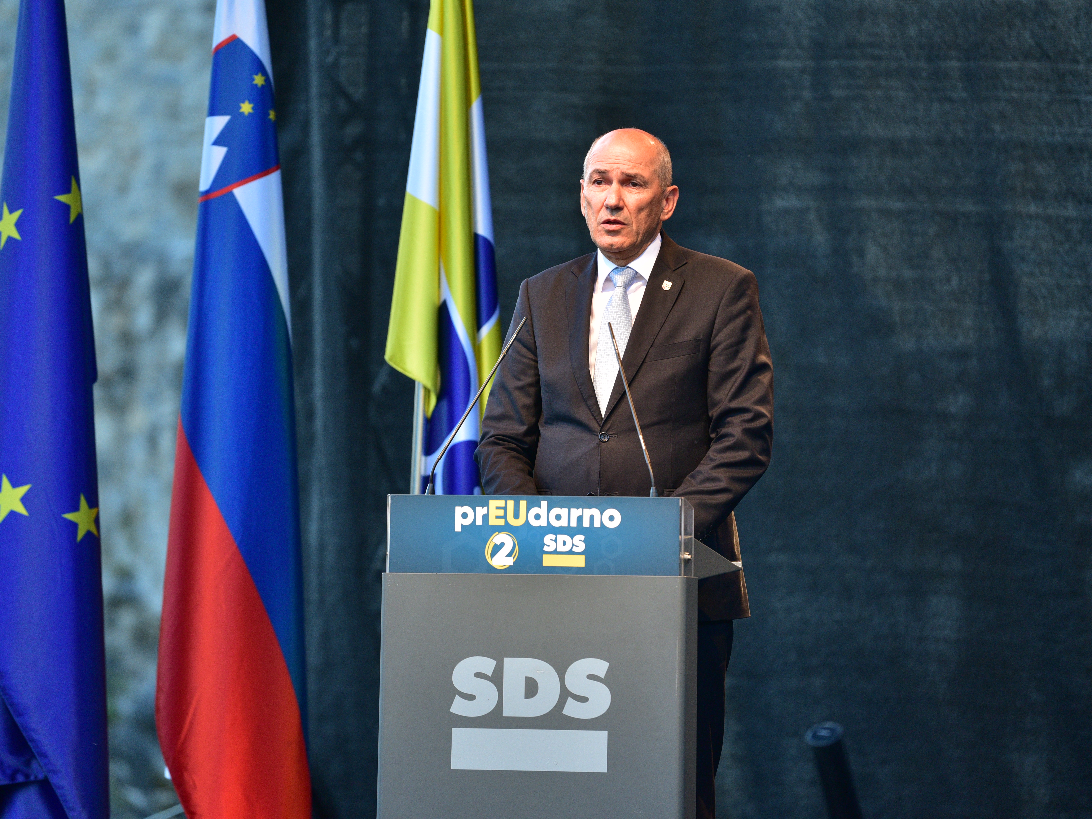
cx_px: 582
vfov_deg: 7.0
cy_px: 409
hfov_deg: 9.4
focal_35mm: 211
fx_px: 6656
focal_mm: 190
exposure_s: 1/1250
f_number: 2.8
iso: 800
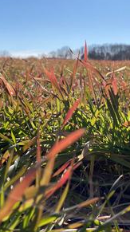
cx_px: 80
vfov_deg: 51.7
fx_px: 240
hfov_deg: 30.2
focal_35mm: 39
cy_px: 116
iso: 32
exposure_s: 1/2571
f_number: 1.8
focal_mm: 4.25
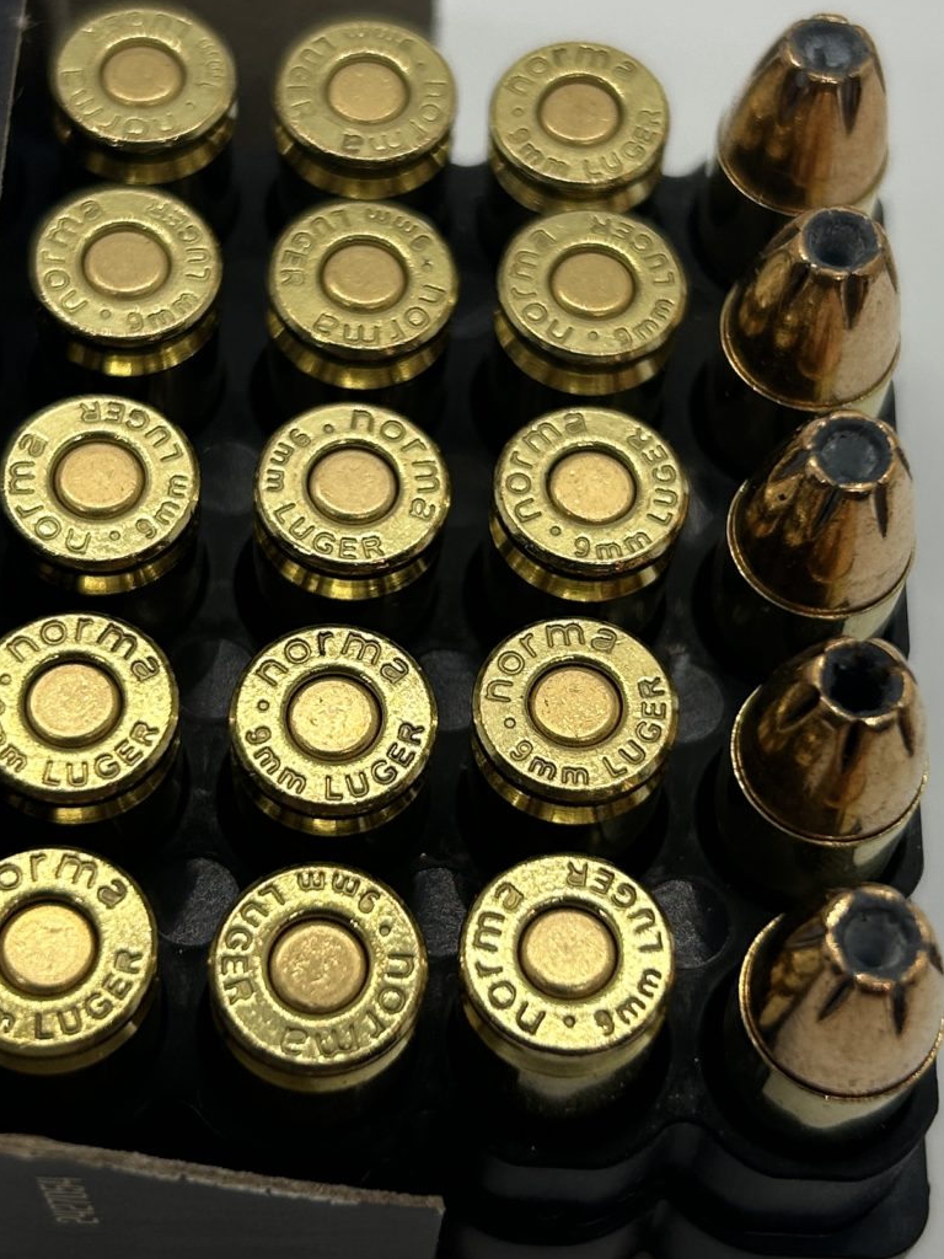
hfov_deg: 22.6
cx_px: 468
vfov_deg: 29.8
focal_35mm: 65
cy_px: 617
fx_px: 2363
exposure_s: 1/399
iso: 50
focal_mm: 5.7
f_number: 1.5
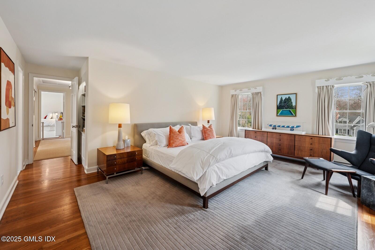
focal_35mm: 14
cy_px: 125
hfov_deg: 104.3
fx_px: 146
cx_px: 188
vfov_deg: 81.1
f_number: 11
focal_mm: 14
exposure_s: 1/4
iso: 200
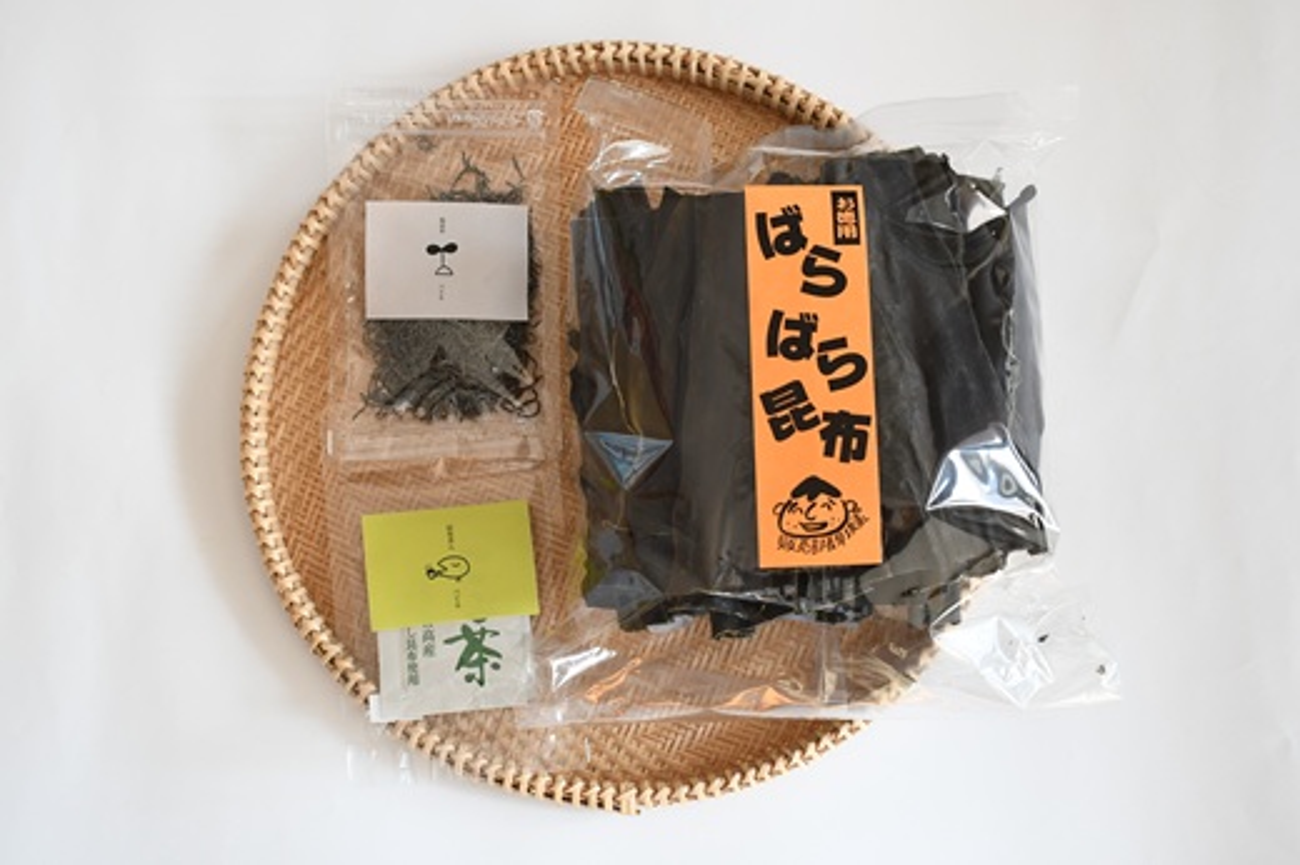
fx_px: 1840
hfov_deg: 38.9
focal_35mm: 51
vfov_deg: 26.4
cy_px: 432
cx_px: 650
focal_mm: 34
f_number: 5.6
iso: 1000
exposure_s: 1/125
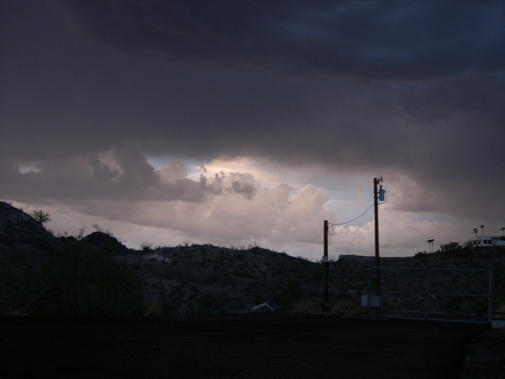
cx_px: 252
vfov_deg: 37.7
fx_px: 554
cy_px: 190
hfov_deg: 49.0
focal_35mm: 38
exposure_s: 1/38.1
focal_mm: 8
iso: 100
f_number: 2.8
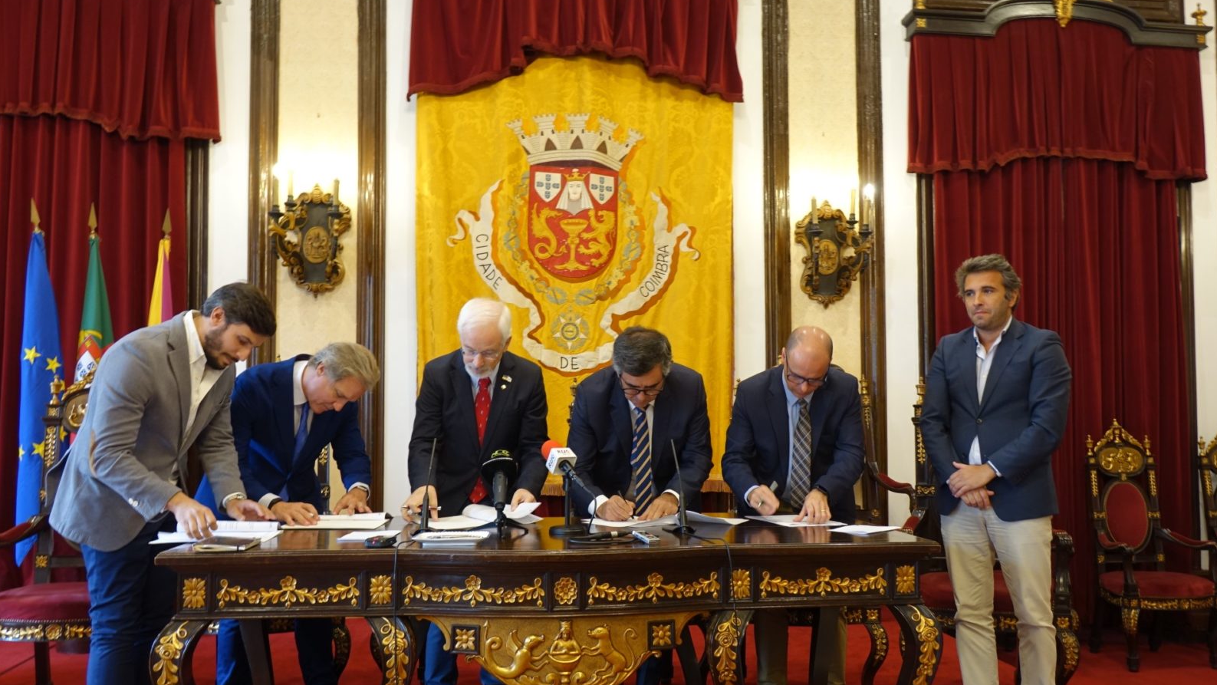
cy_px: 392
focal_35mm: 31
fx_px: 1000
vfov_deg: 37.7
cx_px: 614
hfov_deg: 62.6
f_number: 2.8
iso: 320
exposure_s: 1/30
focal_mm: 10.49
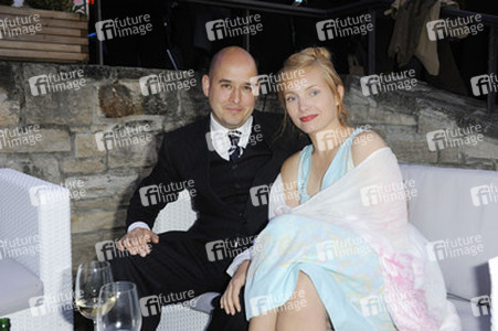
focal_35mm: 44
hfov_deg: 44.5
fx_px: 608
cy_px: 166
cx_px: 249
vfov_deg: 30.5
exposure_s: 1/50
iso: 800
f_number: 5.6
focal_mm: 44
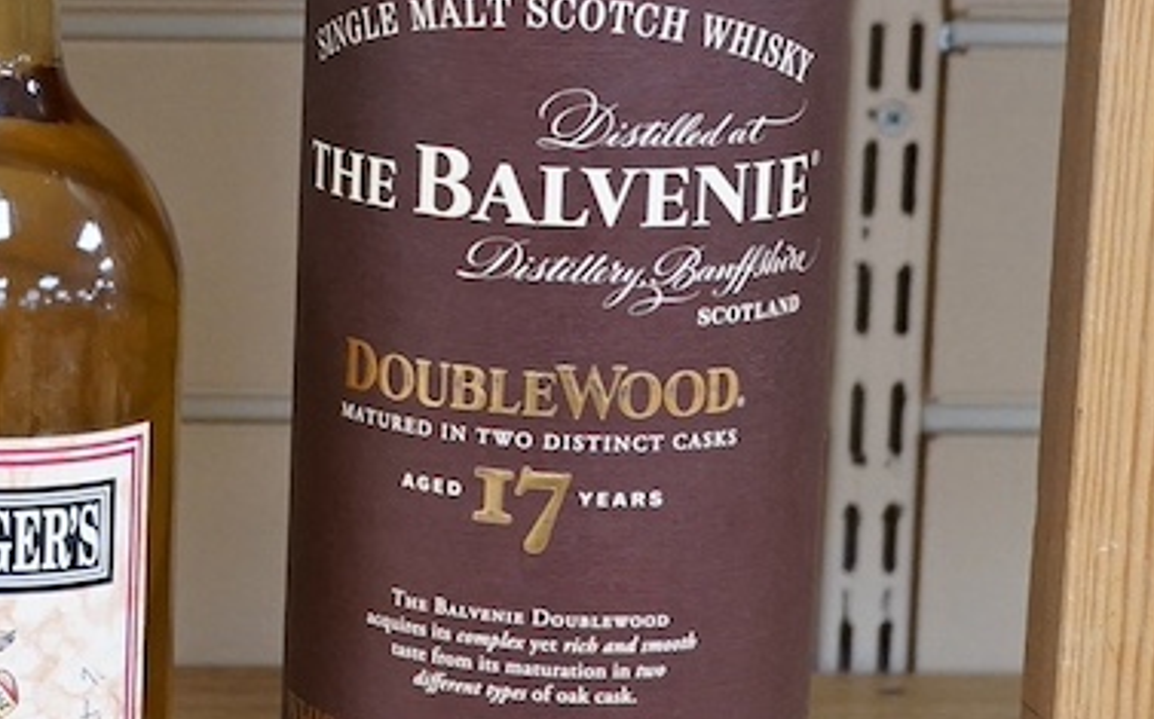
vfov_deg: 9.5
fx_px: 4305
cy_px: 257
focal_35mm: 137
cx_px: -369
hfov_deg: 14.6
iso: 1600
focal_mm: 30
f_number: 5
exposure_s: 1/80
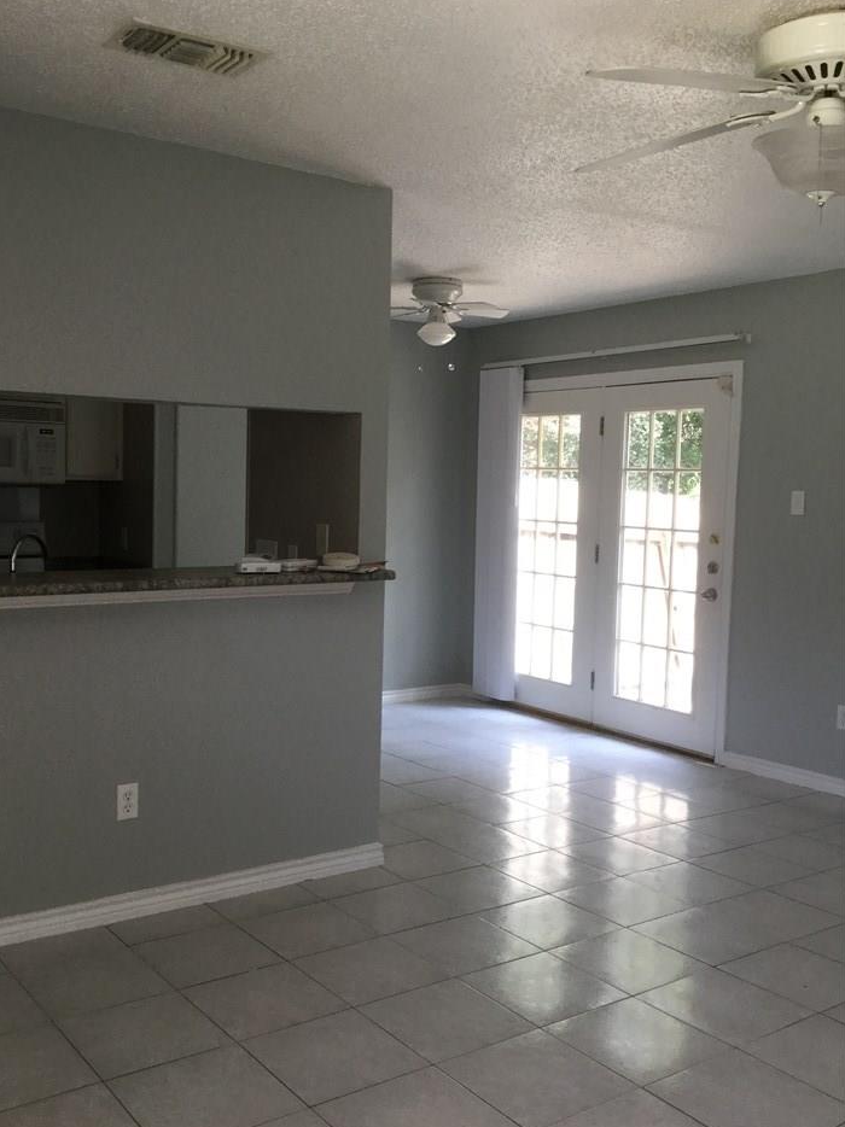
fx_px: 1107
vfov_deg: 54.0
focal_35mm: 34
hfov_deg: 41.7
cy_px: 556
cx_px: 384
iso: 25
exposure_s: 1/30
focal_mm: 3.3
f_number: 2.4
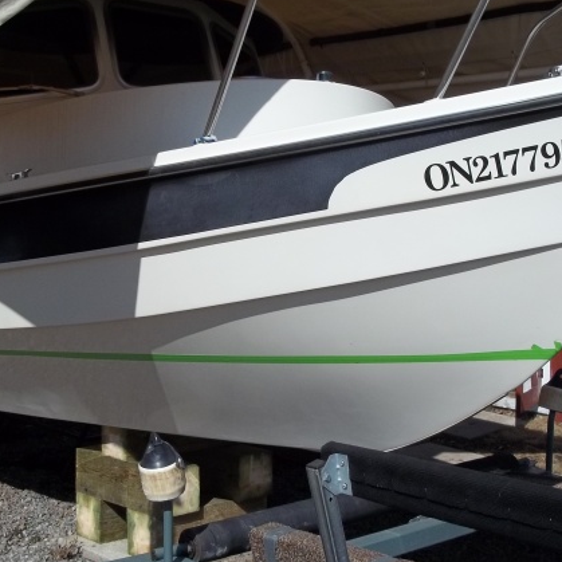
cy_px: 291
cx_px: 208
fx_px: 992
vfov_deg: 31.6
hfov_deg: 31.5
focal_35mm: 54
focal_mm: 5.7
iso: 64
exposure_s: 1/250
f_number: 8.8
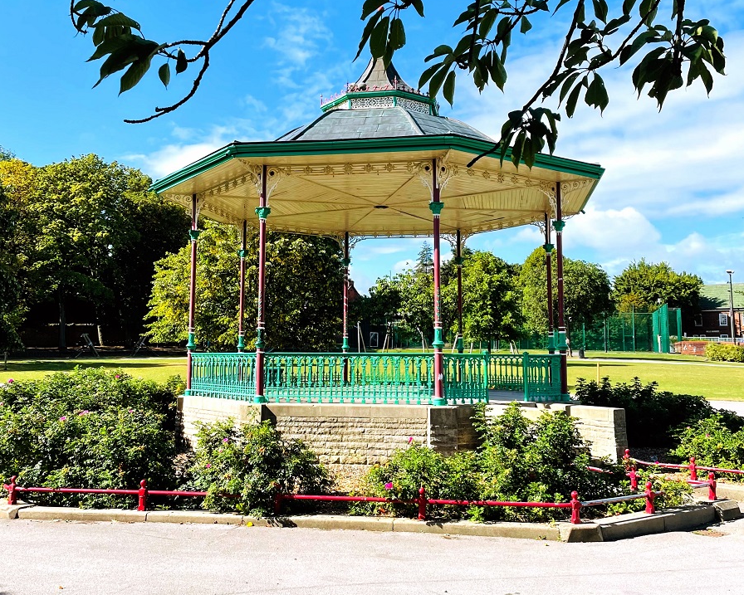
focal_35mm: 34
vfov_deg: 43.3
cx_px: 372
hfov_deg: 52.8
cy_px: 260
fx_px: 749
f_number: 1.6
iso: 32
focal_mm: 4.2
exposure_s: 1/2304
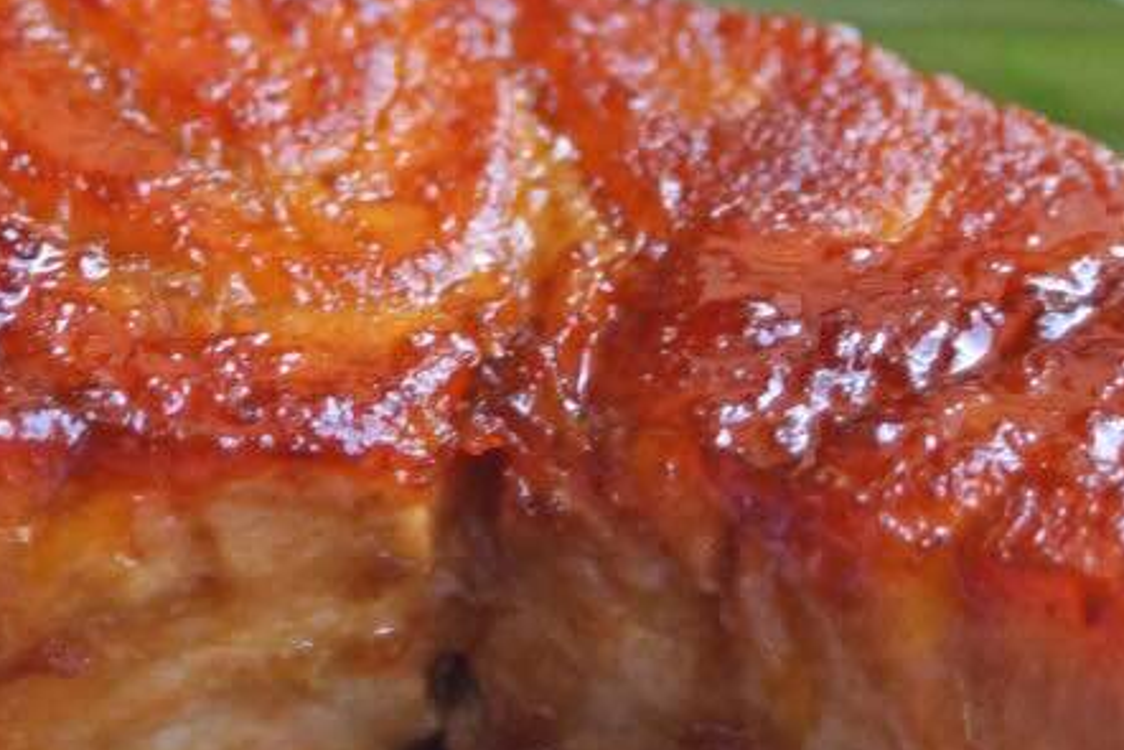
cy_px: 136
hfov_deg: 8.4
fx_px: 7599
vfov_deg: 5.6
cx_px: 231
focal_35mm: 243
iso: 320
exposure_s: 1/60
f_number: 5
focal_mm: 35
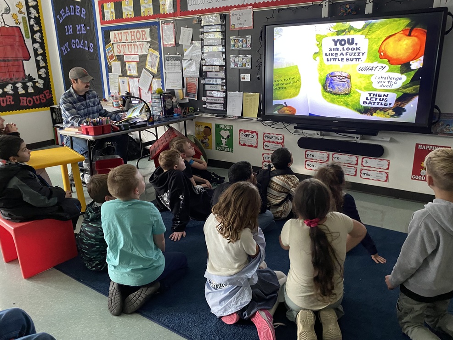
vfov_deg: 51.4
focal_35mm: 27
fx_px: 353
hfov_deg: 65.3
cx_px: 227
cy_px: 170
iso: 500
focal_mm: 4.25
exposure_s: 1/29
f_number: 1.8
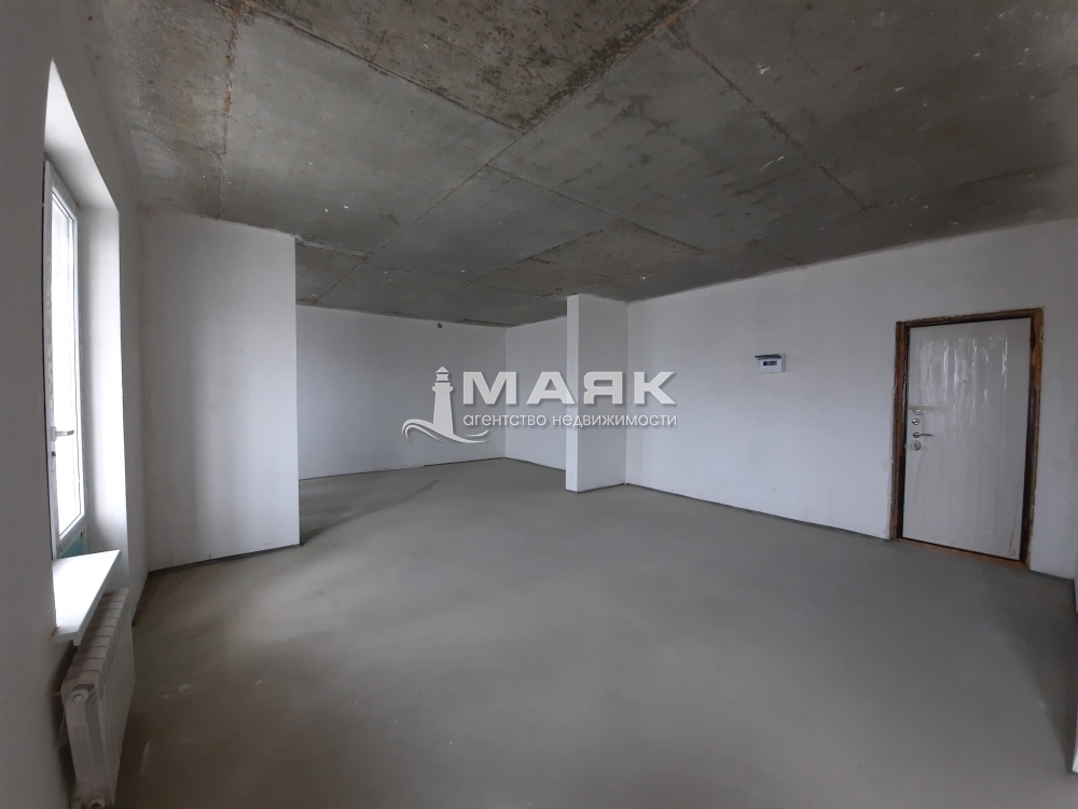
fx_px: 405
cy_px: 404
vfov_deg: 89.9
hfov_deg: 106.2
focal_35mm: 13
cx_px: 539
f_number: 2.2
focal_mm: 1.74
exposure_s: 1/50
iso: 125
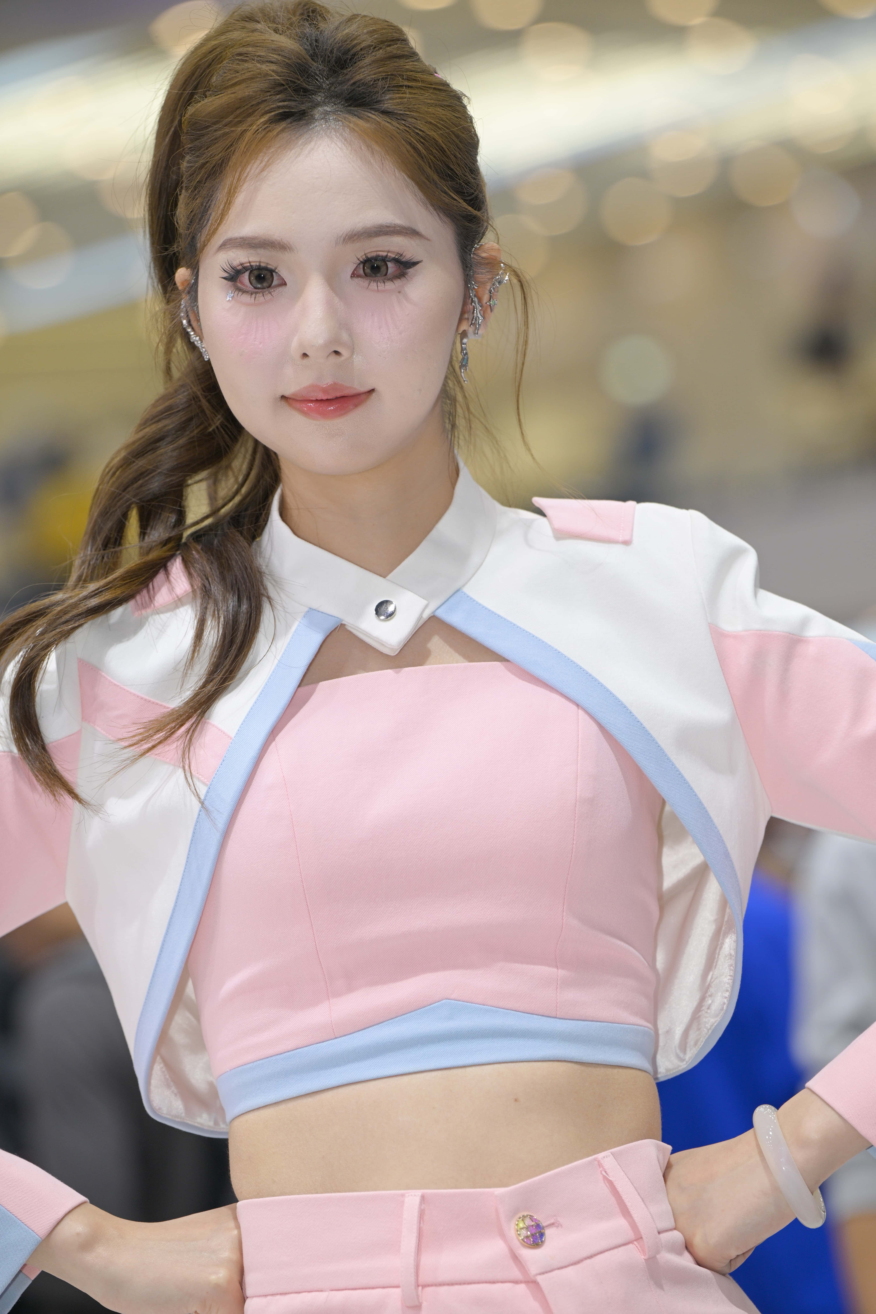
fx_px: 6569
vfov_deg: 11.4
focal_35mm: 180
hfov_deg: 7.6
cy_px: 657
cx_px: 438
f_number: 4.5
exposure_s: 1/200
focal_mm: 180
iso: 250
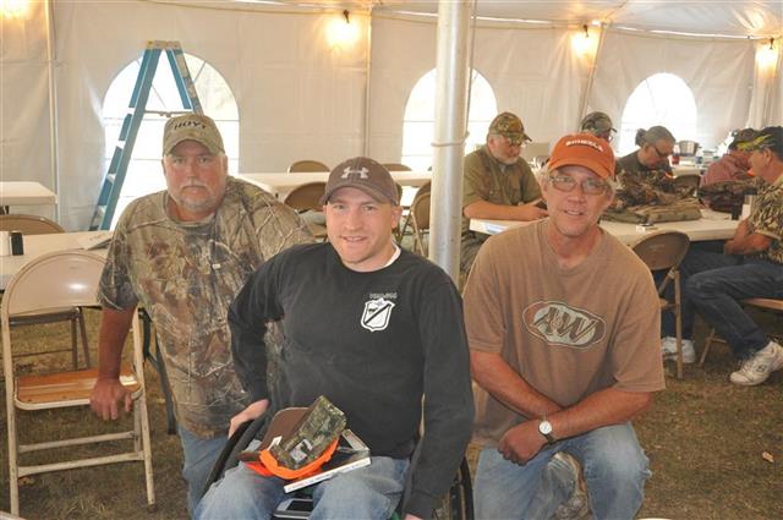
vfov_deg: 31.8
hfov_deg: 46.5
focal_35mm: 42
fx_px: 912
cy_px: 260
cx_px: 392
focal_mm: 28
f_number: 4
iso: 800
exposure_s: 1/80
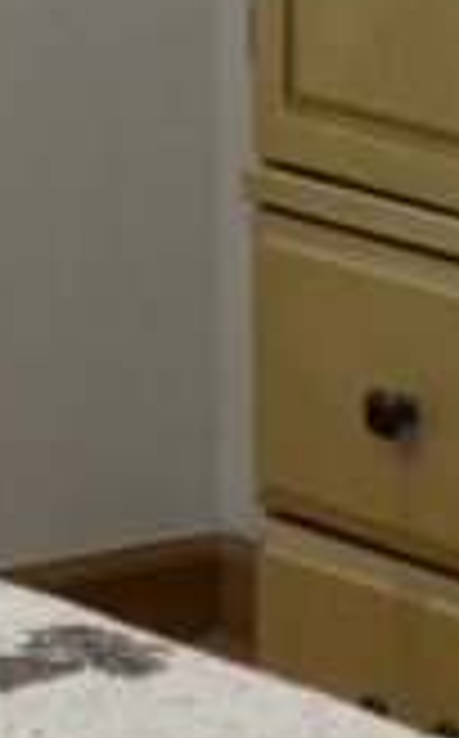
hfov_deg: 4.0
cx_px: -382
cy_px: -513
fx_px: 6467
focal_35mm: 322
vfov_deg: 6.4
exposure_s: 1/160
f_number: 4
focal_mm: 32
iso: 2500
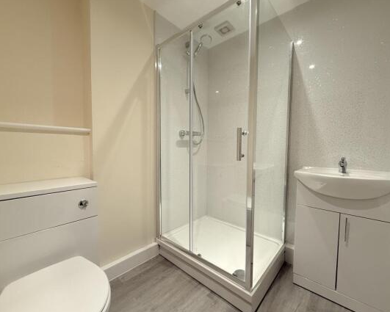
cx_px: 200
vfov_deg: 84.1
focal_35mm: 15
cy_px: 157
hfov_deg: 96.8
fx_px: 173
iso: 250
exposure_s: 1/100
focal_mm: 2.22
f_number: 2.2
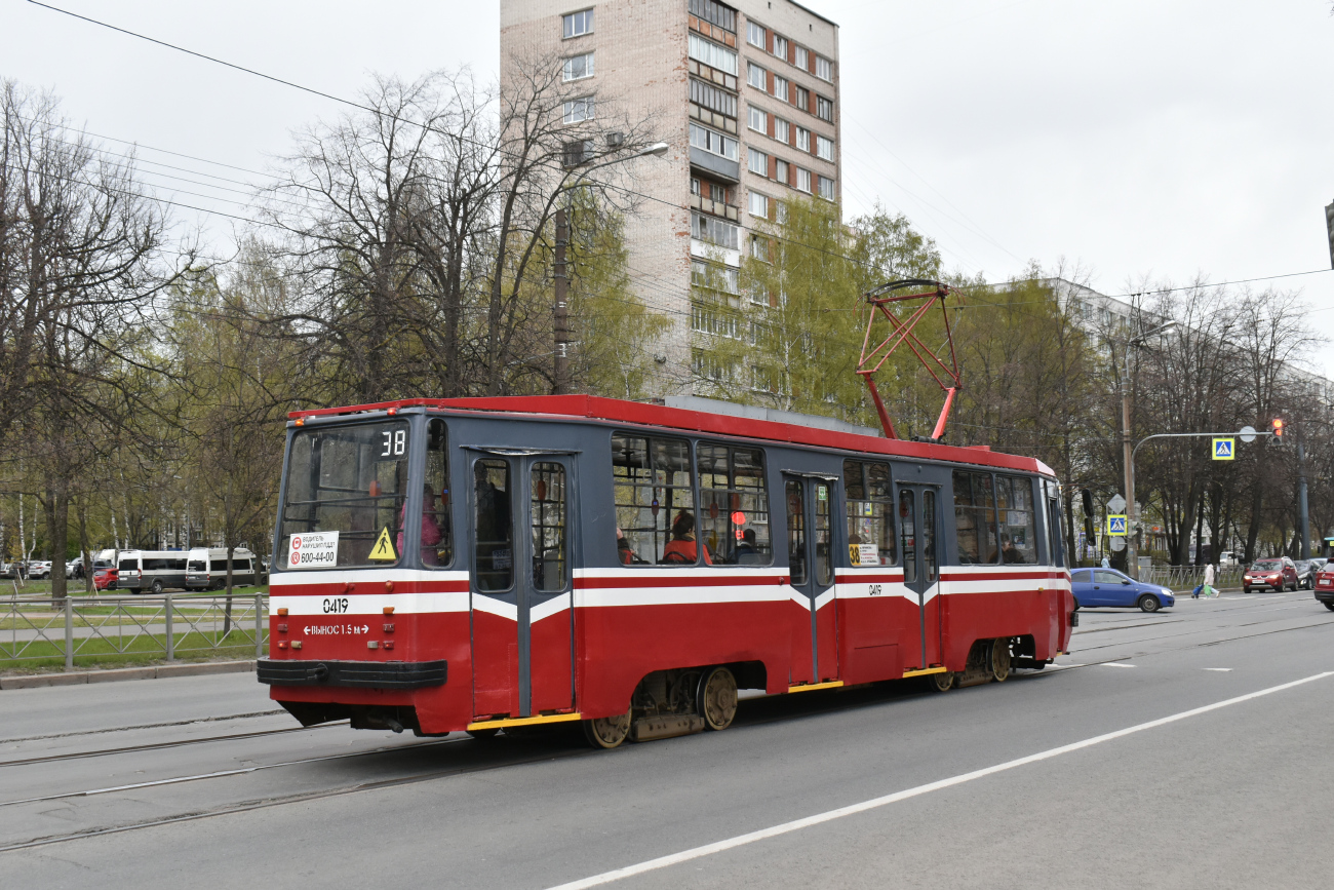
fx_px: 1556
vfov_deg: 31.9
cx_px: 667
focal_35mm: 42
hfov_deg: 46.4
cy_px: 445
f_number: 8
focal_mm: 28
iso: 500
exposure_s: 1/400
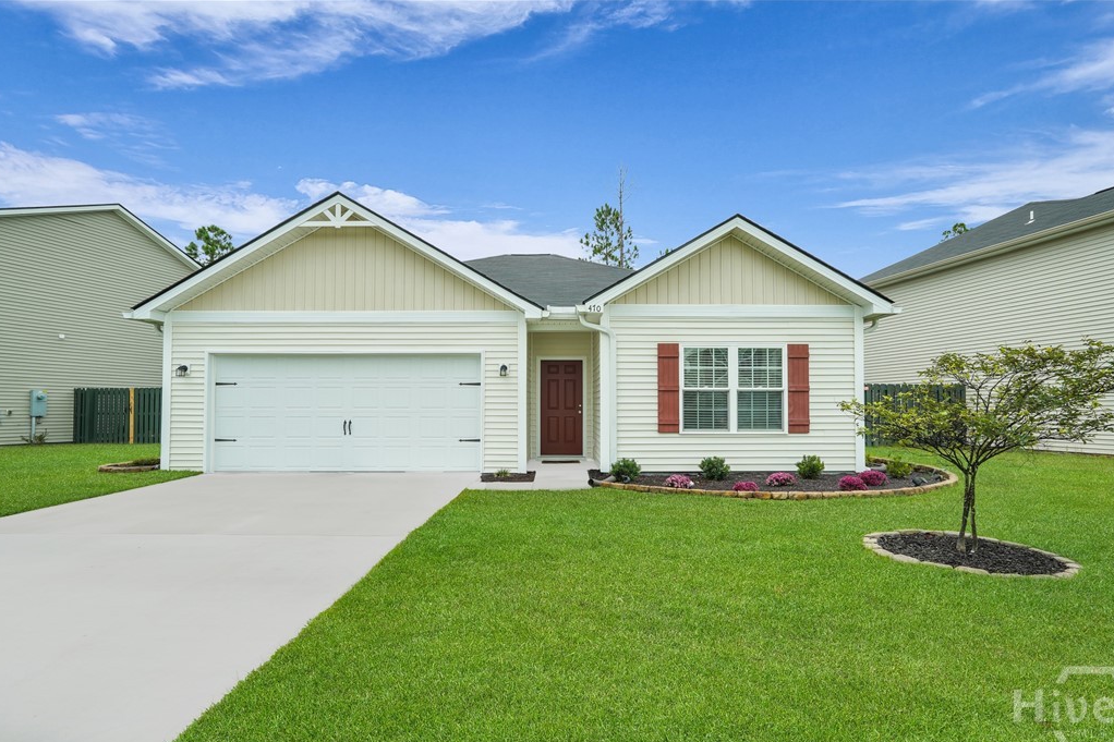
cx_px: 562
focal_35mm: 18
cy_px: 393
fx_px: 542
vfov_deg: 68.7
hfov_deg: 91.5
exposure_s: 1/200
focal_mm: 16.5
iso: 320
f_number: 9
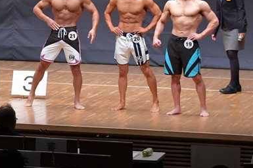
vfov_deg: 5.0
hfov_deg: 7.5
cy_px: 24
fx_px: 1910
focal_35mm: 272
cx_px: 5
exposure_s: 1/400
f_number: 5.6
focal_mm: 90
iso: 8000
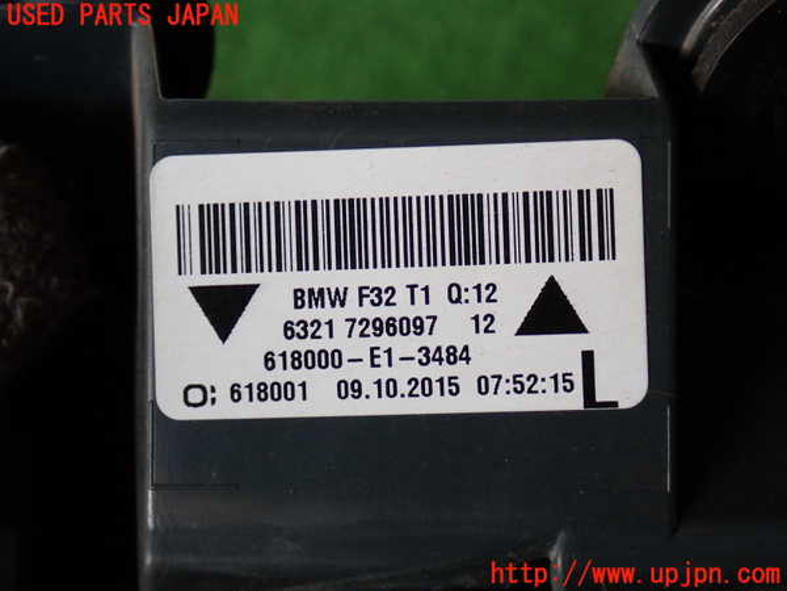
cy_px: 296
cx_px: 394
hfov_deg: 38.2
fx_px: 1137
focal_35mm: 50
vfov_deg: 29.1
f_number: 3.2
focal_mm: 9.01
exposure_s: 1/60
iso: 200
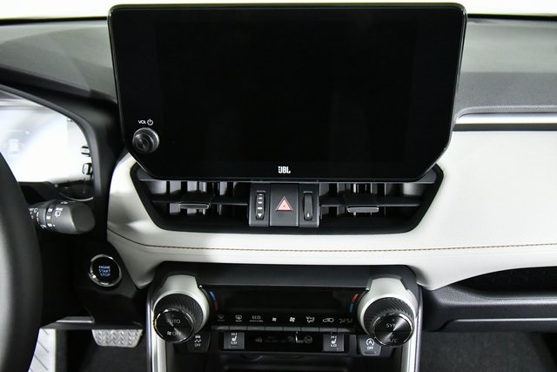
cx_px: 278
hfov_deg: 61.9
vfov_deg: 43.6
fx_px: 464
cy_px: 186
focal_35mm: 30
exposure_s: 1/250
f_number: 5.6
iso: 12800
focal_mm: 20
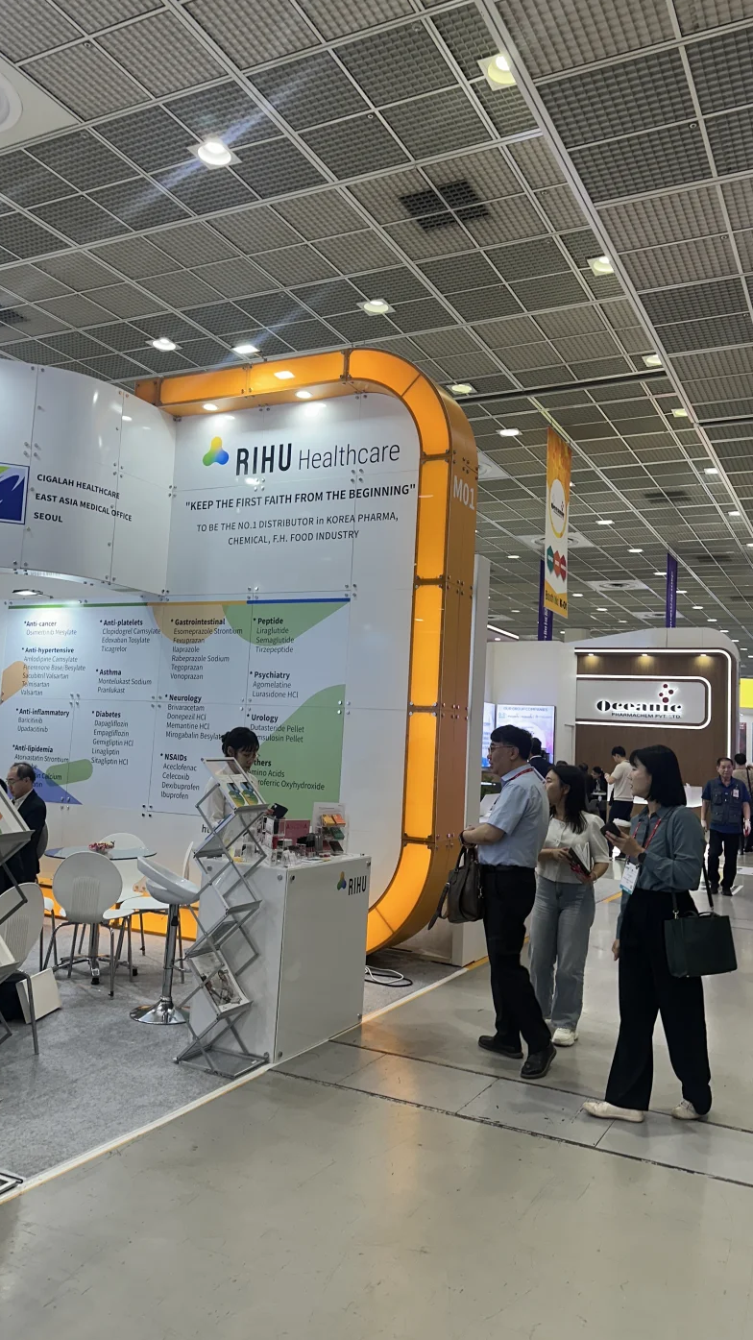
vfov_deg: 69.9
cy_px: 653
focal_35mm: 27
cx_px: 388
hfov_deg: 42.9
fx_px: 959
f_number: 1.78
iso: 64
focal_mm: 6.86
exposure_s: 1/120
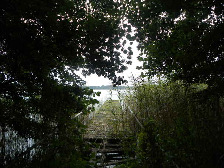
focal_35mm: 29
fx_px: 188
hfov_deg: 61.6
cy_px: 84
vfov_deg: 48.3
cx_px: 112
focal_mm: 5.2
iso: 153
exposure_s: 1/83.5
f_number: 2.8
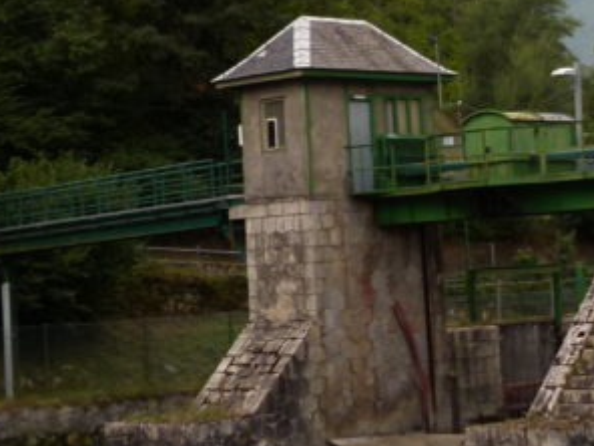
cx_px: 462
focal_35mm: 115
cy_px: 163
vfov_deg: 12.9
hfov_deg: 17.0
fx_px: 1973
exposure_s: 1/100
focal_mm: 6.1
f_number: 3.2
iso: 100
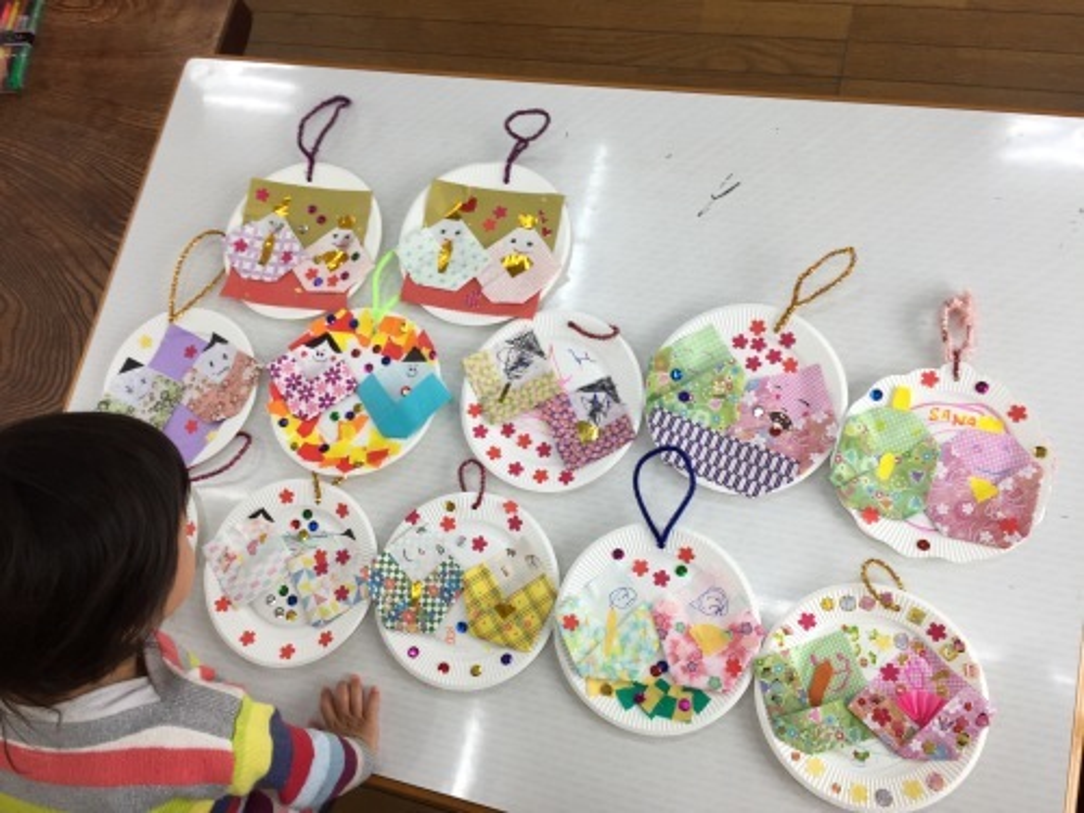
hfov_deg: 61.7
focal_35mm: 29
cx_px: 542
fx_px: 908
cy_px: 406
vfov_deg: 48.2
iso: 32
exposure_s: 1/50
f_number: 2.2
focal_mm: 4.15
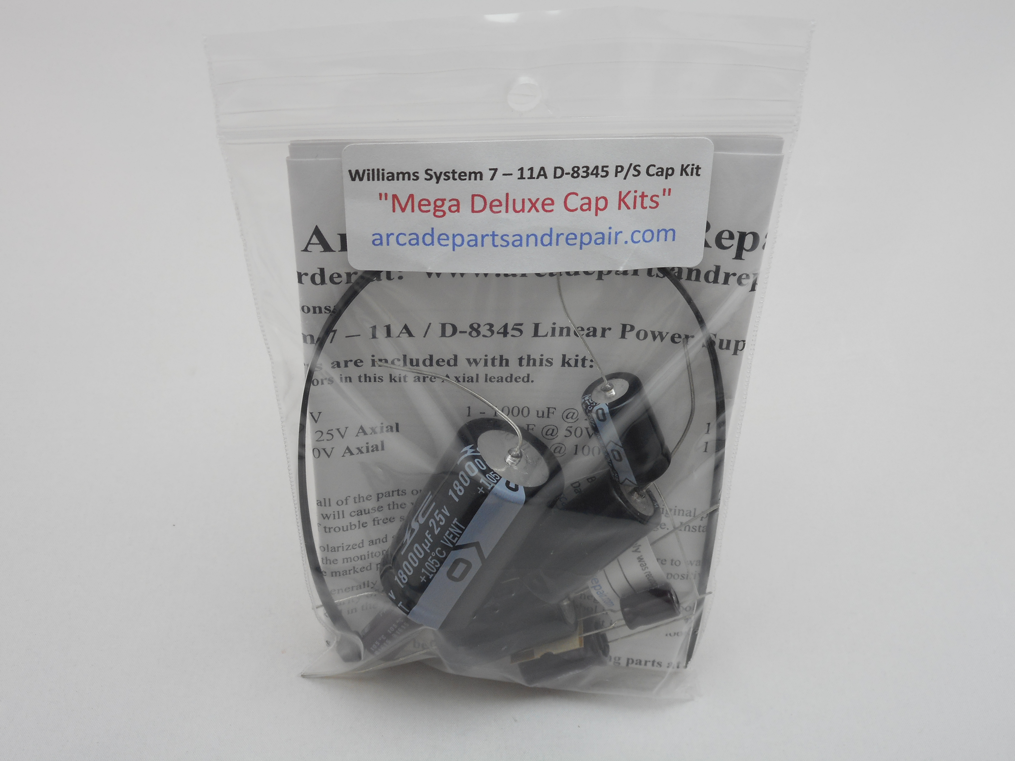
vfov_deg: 32.9
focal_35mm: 44
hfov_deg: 42.9
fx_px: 1290
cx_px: 508
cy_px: 380
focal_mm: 7.9
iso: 110
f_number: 4.7
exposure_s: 1/30
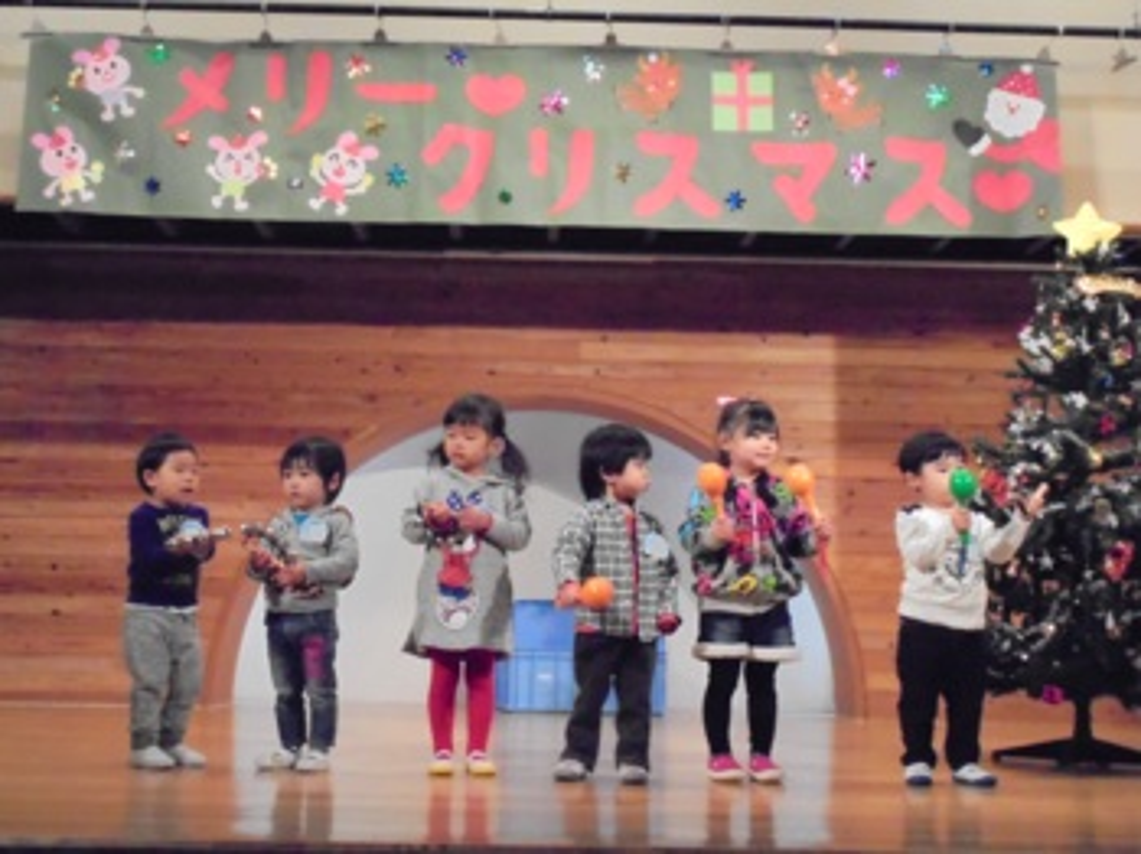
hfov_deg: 43.9
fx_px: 1416
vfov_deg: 33.6
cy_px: 427
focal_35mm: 43
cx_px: 570
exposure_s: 1/60
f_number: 4.5
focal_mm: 7.8
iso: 1600
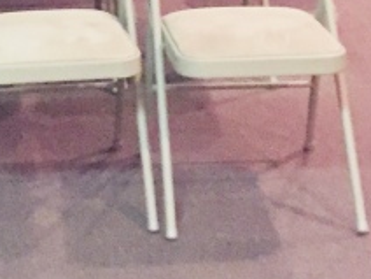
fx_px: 1500
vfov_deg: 9.8
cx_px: 28
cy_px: -305
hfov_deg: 13.9
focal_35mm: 140
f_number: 2.2
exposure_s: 1/15
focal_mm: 4.15
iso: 250
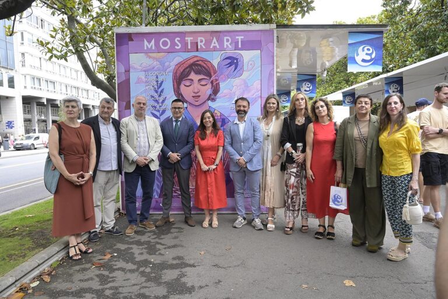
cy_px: 150
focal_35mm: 24
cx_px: 224
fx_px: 299
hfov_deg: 73.7
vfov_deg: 53.1
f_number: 6.3
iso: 4000
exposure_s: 1/1250
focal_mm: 24
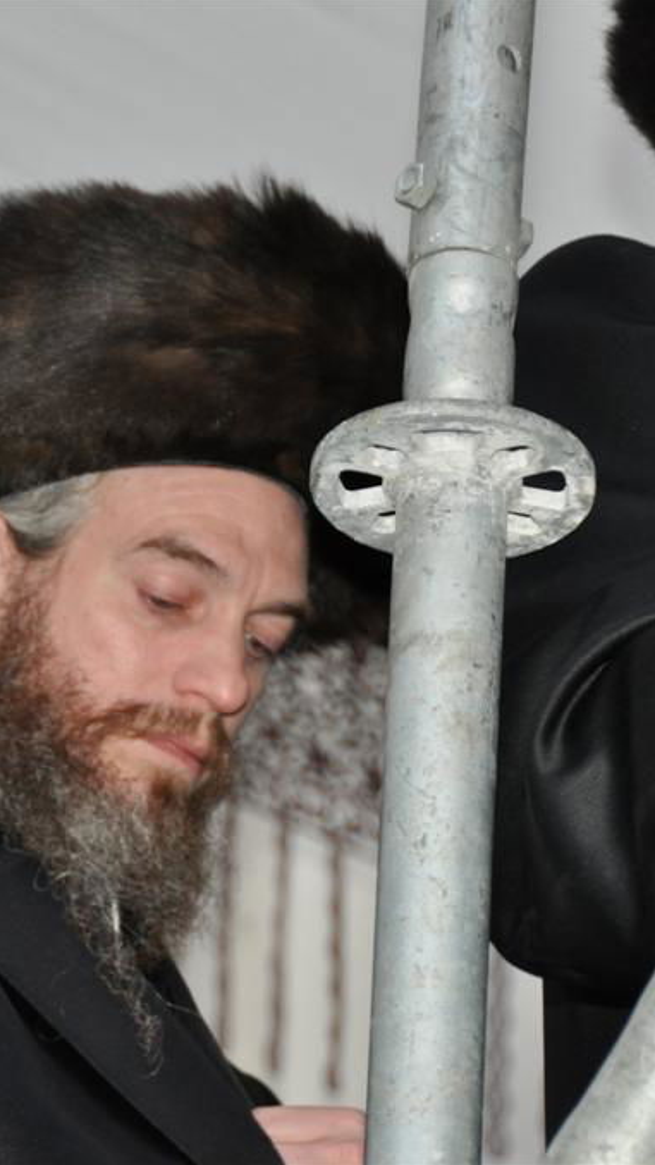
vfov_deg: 7.6
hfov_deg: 4.3
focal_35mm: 285
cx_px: 162
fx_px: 8796
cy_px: 582
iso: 800
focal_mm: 120
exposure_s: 1/60
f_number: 5.3
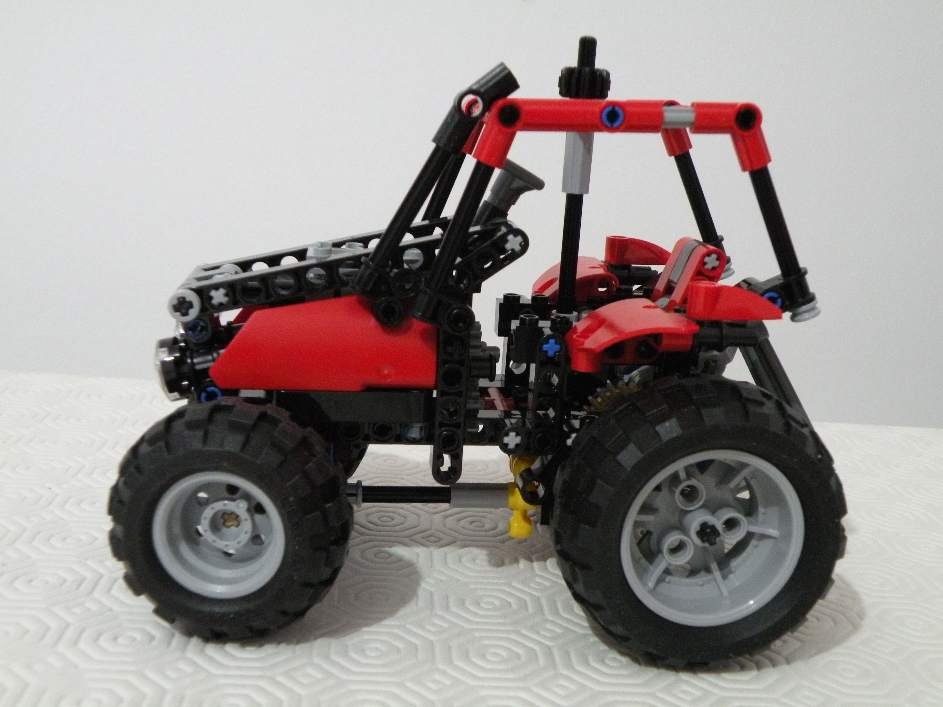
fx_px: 1144
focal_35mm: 42
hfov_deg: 44.8
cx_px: 472
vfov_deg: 34.3
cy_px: 354
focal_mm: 7.4
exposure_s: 1/8
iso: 401
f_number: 3.2
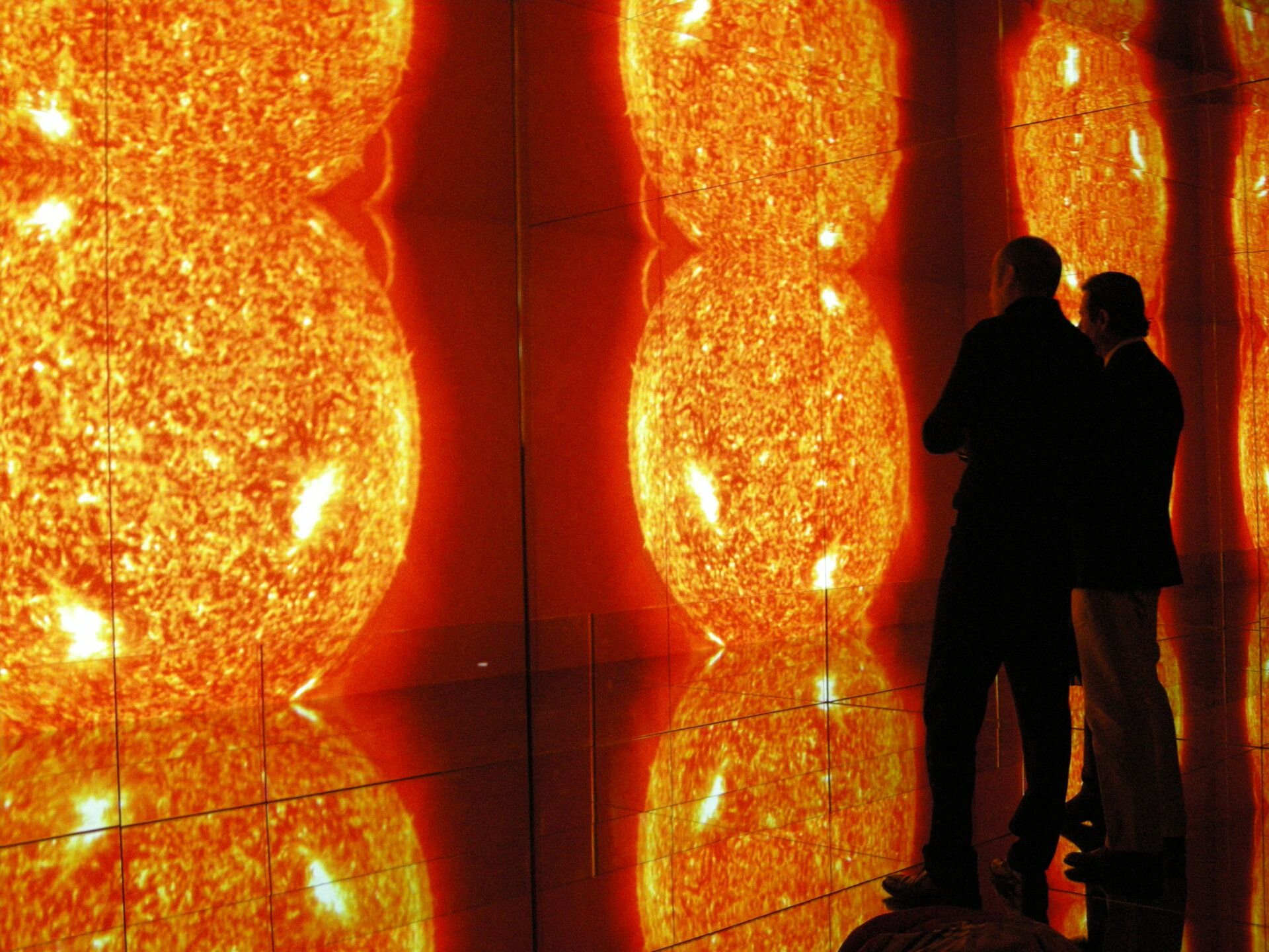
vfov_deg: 35.1
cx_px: 634
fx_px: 1503
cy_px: 476
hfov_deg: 45.8
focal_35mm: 41
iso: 400
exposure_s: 1/9.9
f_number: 2.9
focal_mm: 8.5
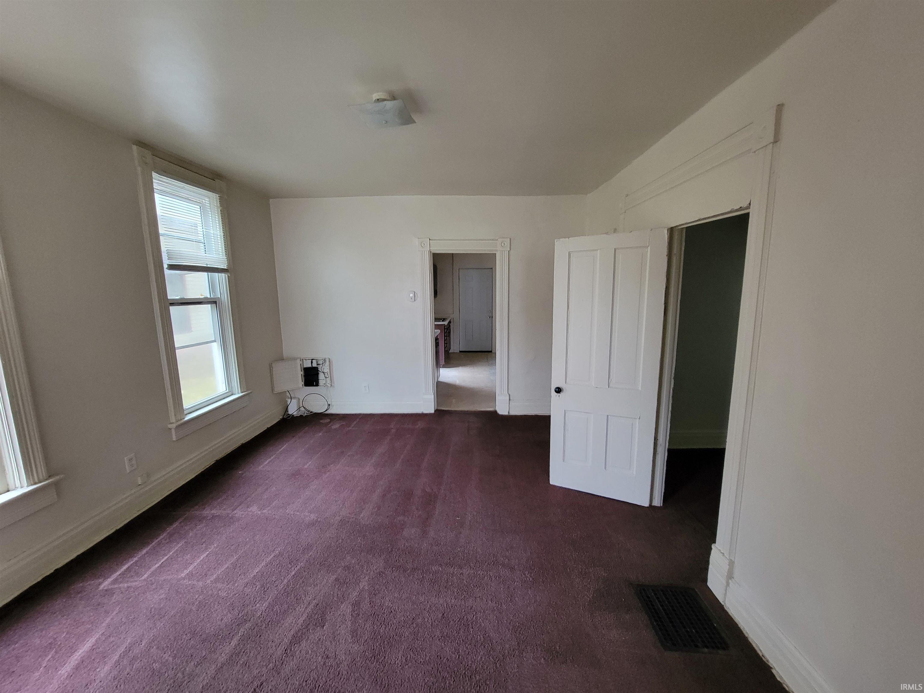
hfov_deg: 106.2
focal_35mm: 13
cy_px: 346
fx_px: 347
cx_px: 462
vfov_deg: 89.9
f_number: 2.2
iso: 640
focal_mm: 2.2
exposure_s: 1/30
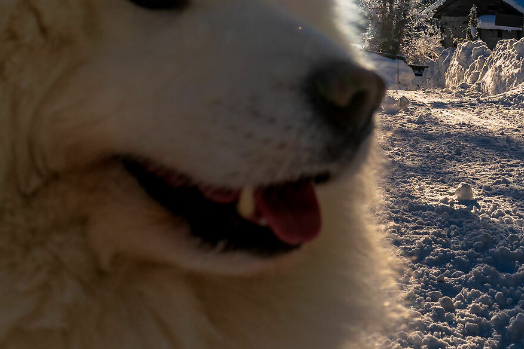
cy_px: 3
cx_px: 295
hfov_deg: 27.3
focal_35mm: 74
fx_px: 1077
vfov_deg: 18.0
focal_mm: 18
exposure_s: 1/1250
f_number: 8
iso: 100
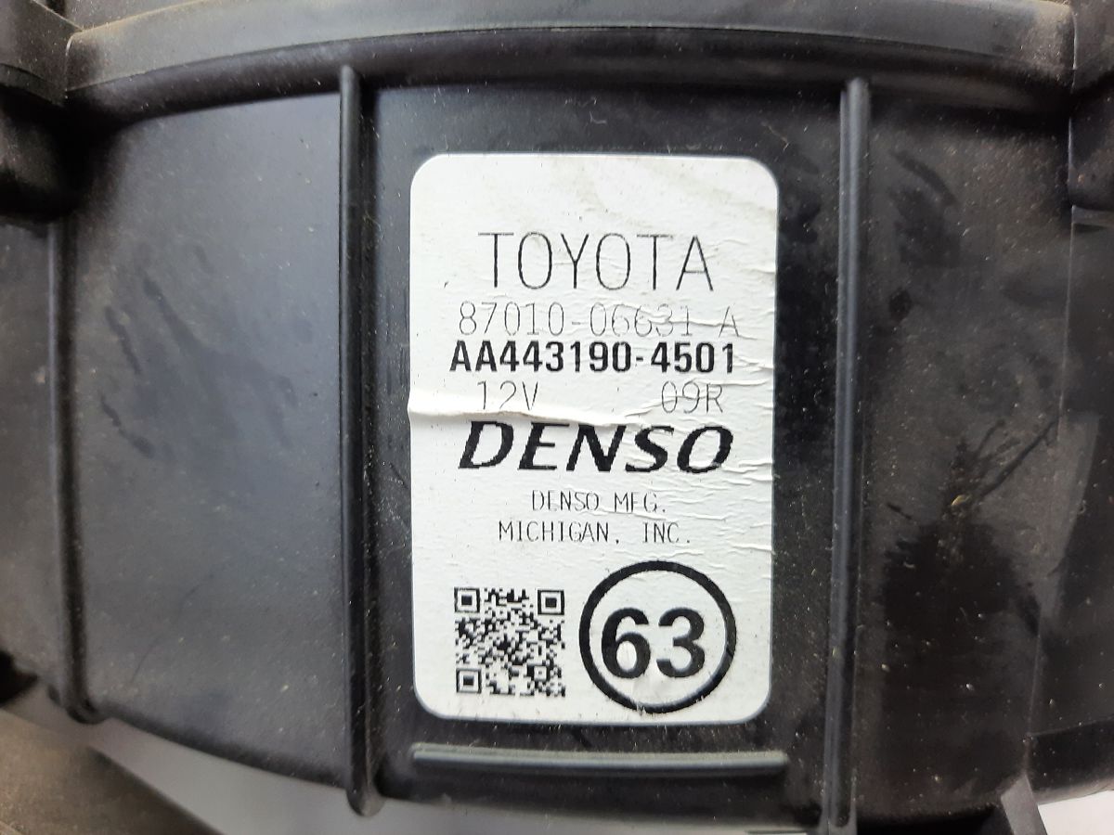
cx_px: 557
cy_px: 418
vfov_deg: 54.9
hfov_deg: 69.4
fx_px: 805
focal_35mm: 25
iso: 160
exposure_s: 1/50
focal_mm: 4.6
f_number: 2
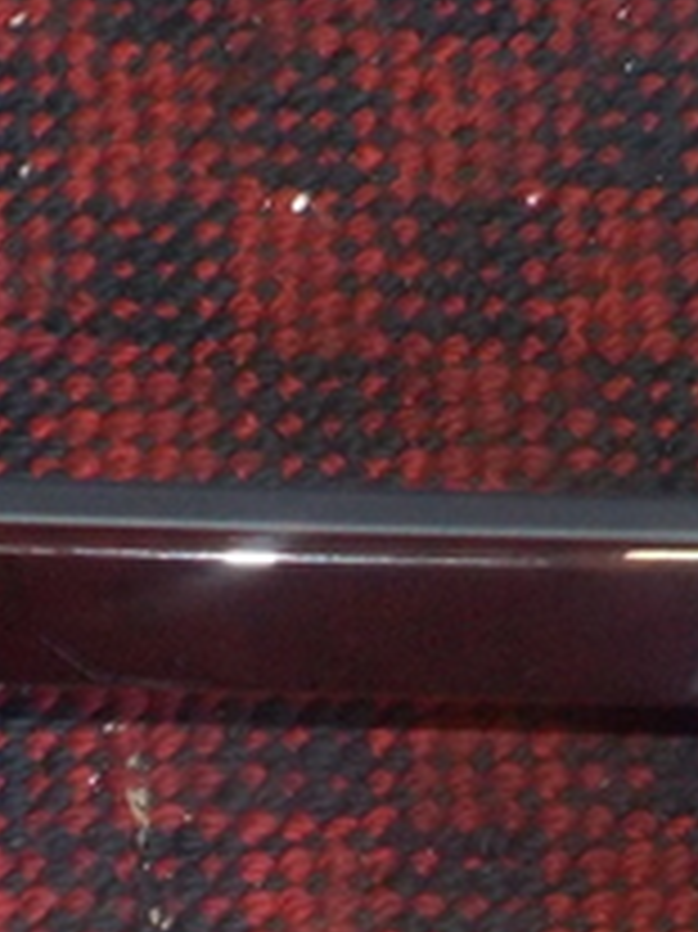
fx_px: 3122
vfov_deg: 16.5
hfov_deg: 12.7
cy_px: 982
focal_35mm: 116
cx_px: 257
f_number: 3.3
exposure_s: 1/30
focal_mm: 4.1
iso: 200
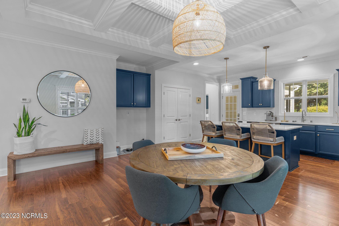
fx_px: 169
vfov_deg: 67.4
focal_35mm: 18
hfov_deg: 90.0
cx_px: 170
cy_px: 113
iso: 1000
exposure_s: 1/5
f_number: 6.3
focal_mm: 18
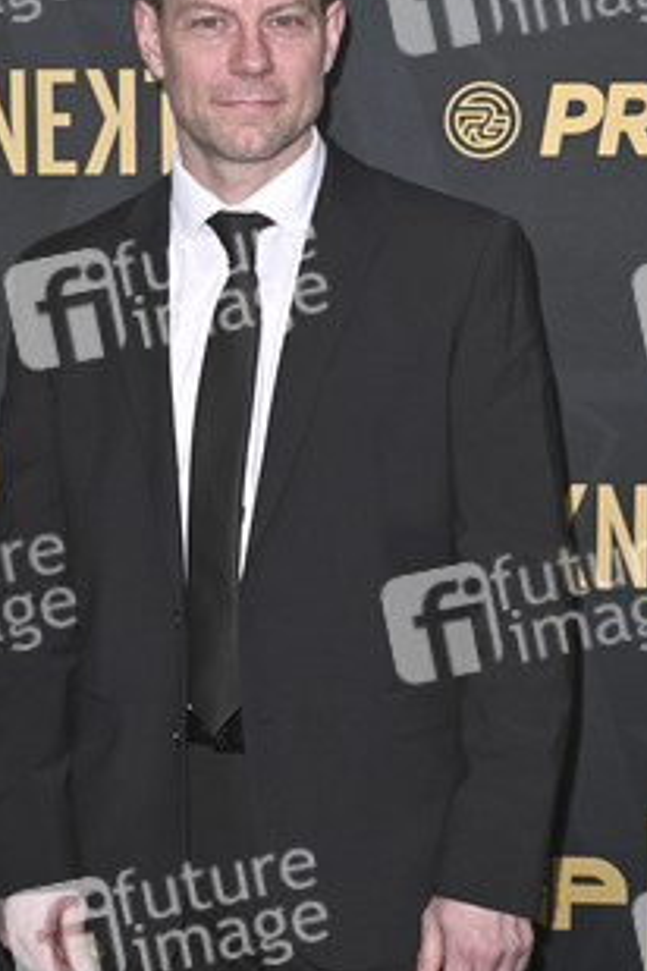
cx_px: 258
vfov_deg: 27.0
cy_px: 453
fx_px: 2022
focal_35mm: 75
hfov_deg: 18.2
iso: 2000
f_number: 5.6
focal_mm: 58
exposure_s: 1/320
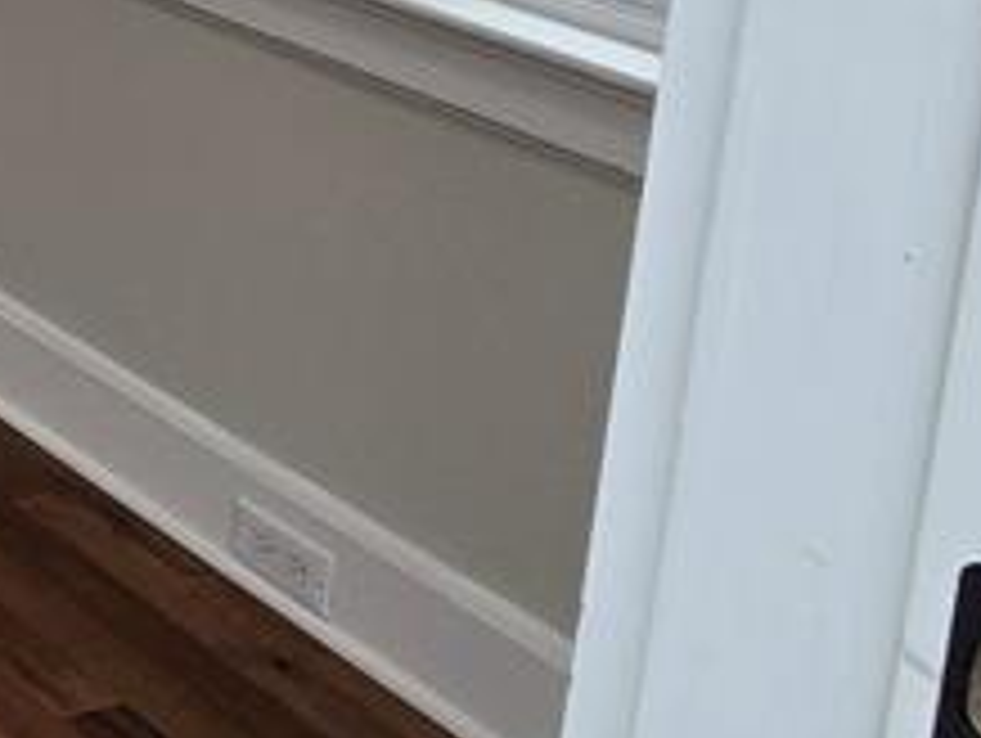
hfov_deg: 19.2
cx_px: -968
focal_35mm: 61
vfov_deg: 20.0
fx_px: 1731
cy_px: -441
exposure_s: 1/120
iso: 64
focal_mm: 2.2
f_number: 2.2
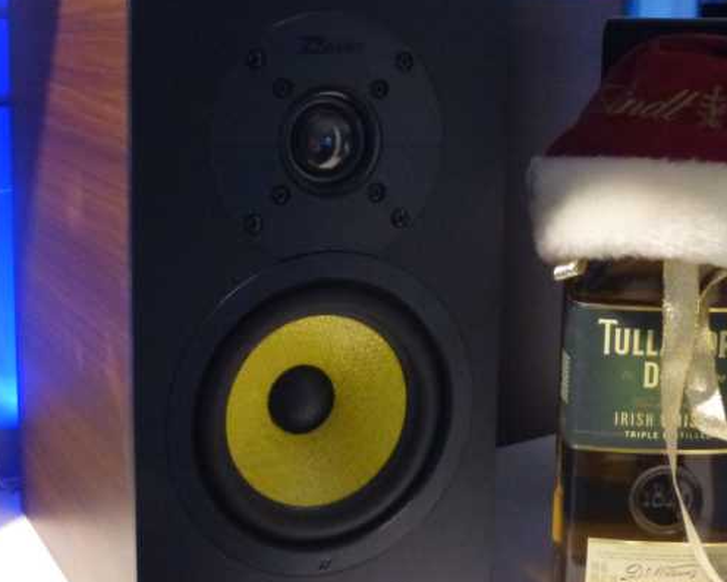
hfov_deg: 30.0
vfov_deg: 24.2
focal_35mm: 63
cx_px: 378
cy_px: 283
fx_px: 1356
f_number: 3.7
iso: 1000
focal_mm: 6.9
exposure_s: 1/15
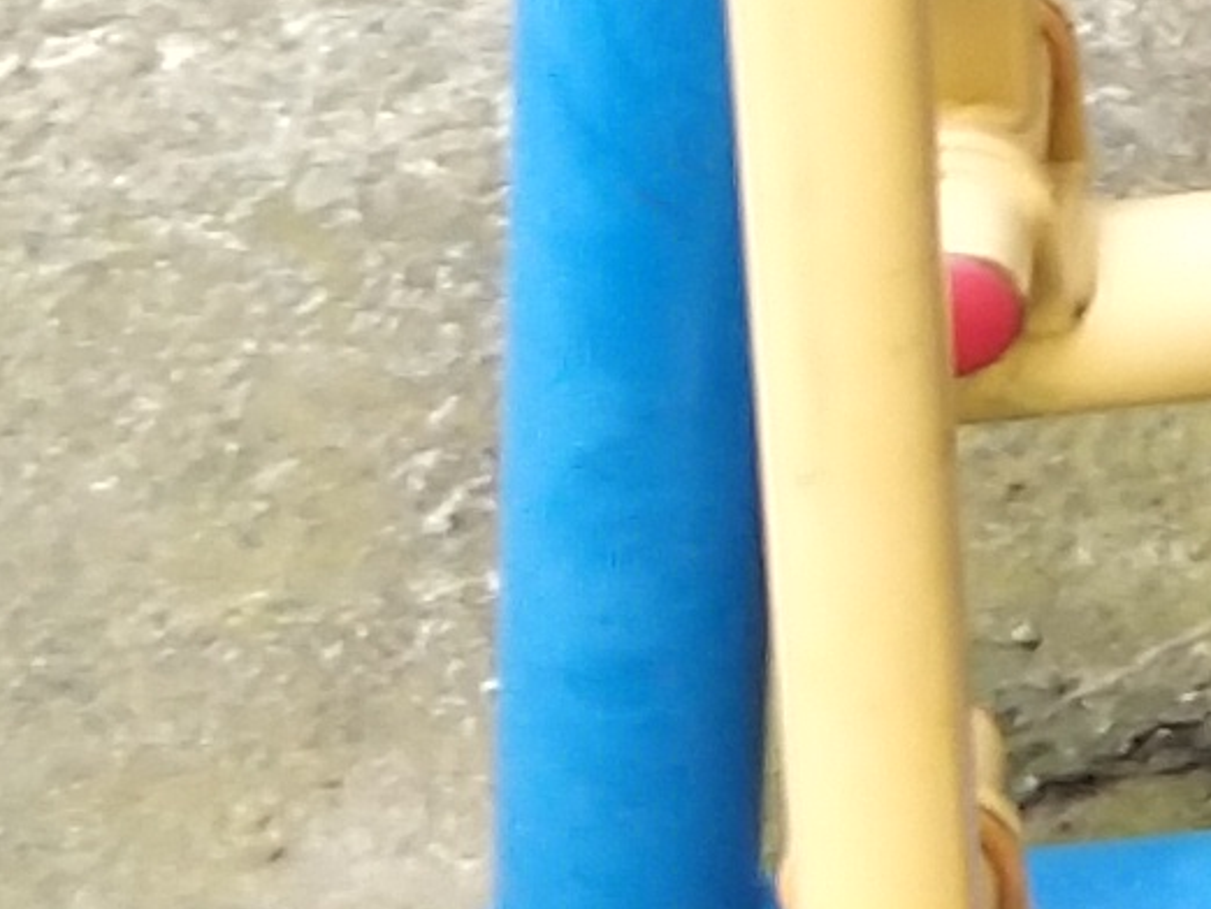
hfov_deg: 7.7
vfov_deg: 5.6
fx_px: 8645
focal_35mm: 247
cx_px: 2459
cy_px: -1853
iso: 50
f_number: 2.2
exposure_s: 1/100
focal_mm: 3.69
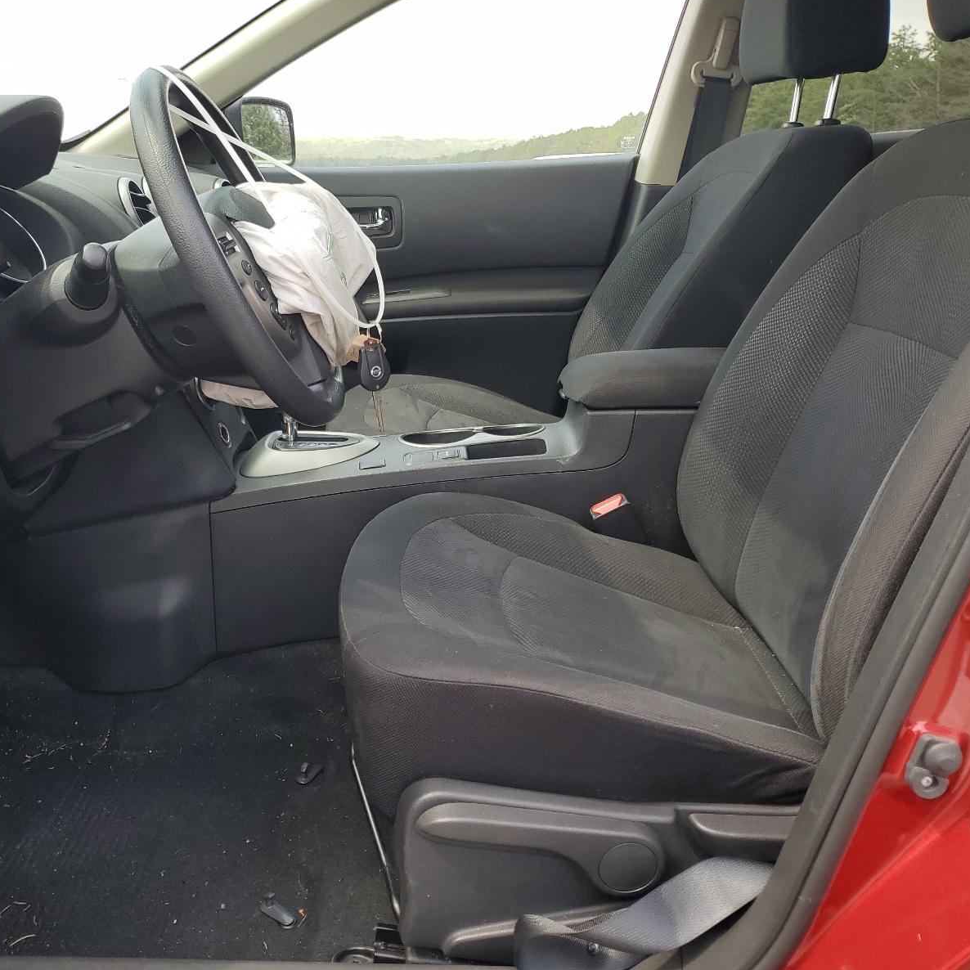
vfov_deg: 52.5
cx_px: 399
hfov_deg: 52.3
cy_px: 481
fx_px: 983
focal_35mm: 31
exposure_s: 1/278
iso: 50
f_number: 1.5
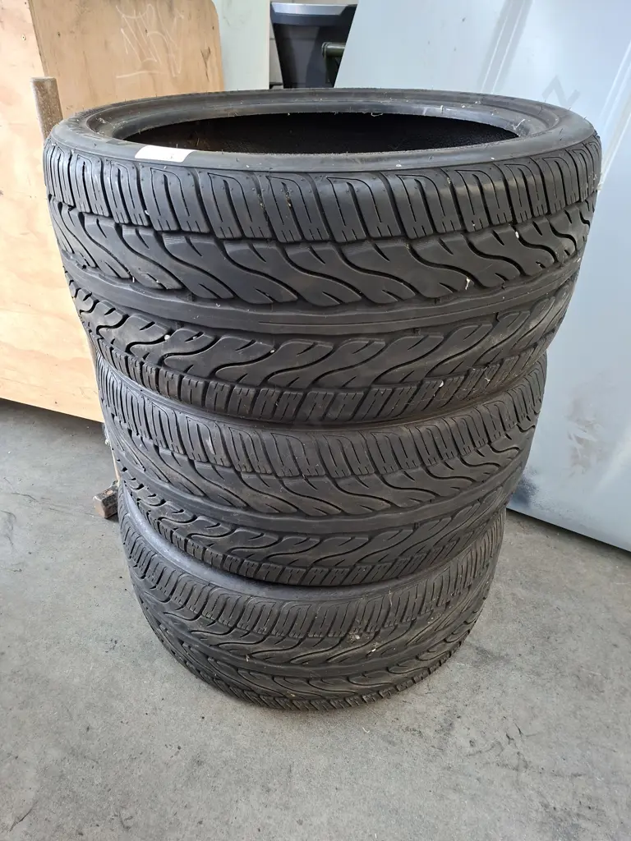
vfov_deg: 73.9
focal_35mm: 23
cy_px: 420
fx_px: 559
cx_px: 316
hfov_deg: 58.9
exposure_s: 1/33
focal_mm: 5.54
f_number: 1.8
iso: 400
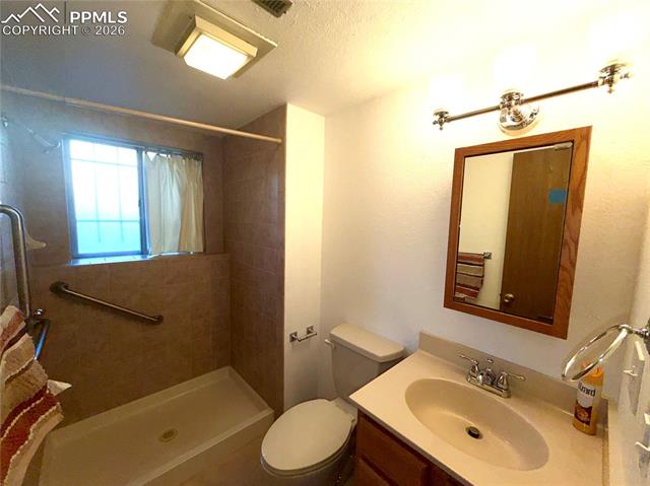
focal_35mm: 14
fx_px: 263
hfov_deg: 102.1
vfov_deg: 85.6
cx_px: 325
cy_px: 243
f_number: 2.2
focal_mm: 2.22
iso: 16
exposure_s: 1/171
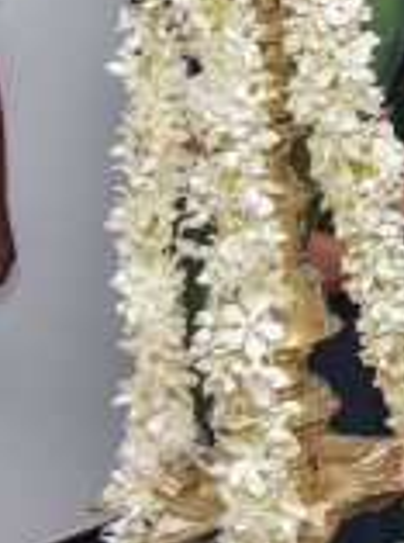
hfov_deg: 12.3
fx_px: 1609
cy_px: -83
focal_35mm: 103
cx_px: 862
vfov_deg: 18.3
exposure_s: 1/200
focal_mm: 28
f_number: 9
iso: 1000
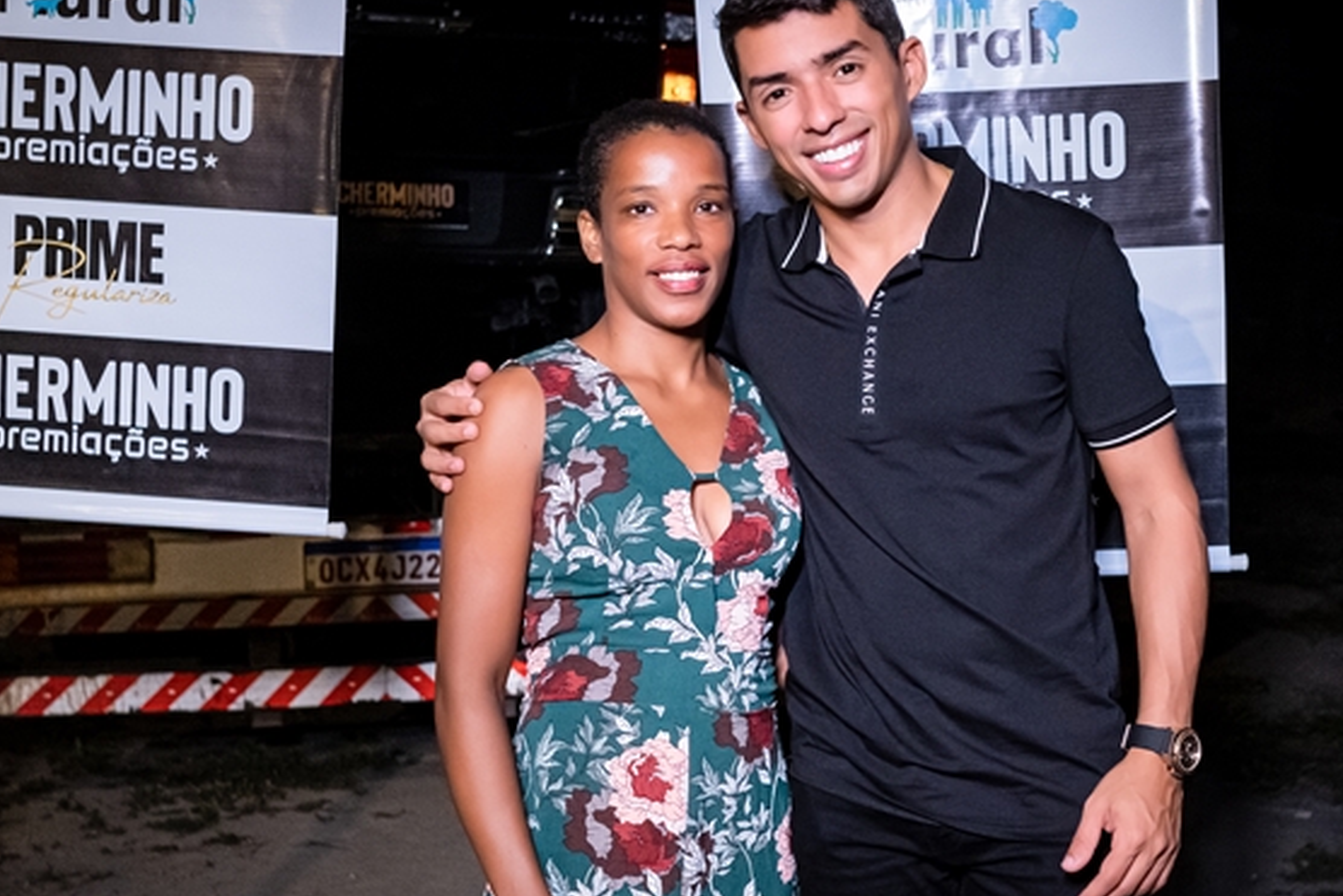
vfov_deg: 28.1
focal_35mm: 48
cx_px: 793
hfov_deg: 41.0
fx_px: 1791
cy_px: 452
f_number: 2.8
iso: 2500
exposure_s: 1/320
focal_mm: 24
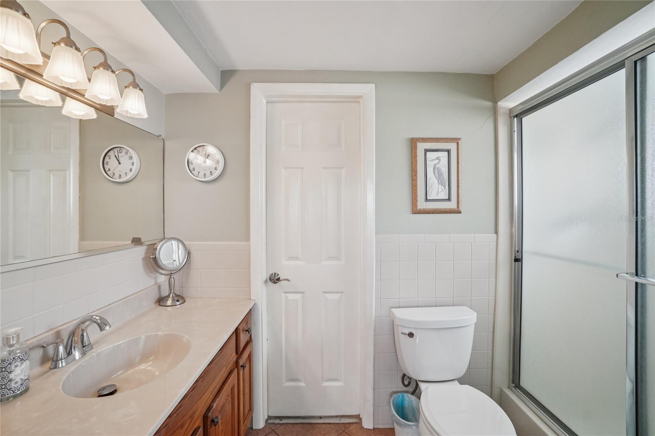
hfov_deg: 100.4
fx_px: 273
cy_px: 218
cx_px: 328
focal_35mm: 15
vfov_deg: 77.3
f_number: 8
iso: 800
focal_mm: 10
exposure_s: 1/30
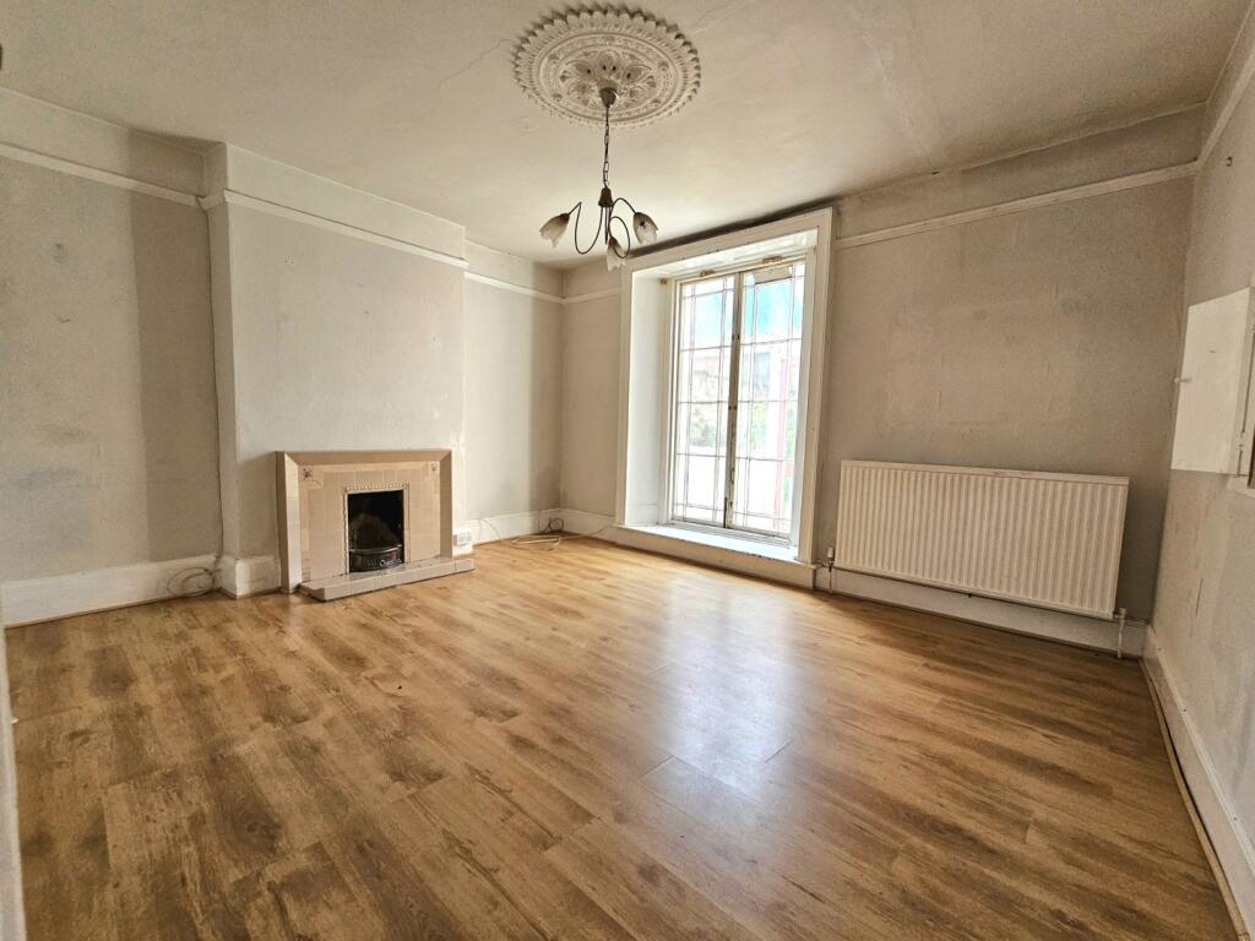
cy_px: 470
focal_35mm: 13
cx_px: 628
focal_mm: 2.2
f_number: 2.2
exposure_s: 1/192
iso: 160
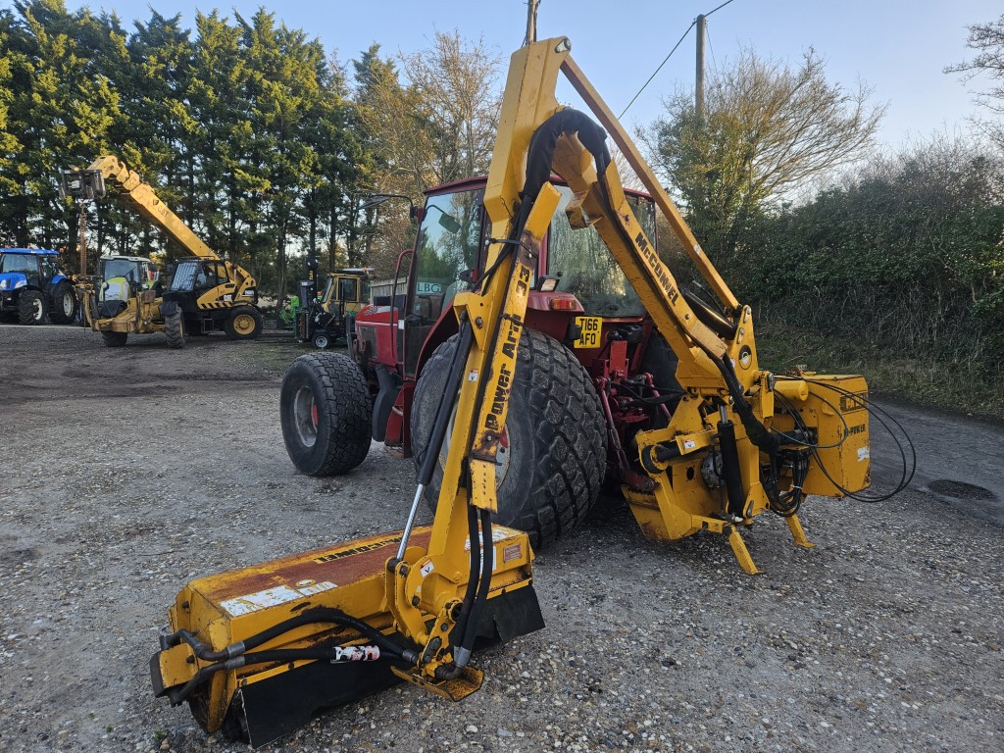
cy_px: 376
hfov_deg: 73.9
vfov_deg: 58.9
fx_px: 667
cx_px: 502
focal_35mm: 23
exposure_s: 1/180
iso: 50
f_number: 1.8
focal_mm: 5.4
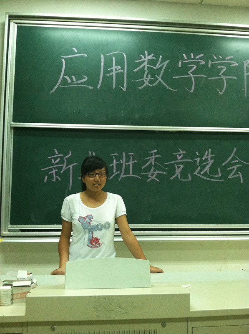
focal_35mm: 35
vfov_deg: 52.7
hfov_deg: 40.6
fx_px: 337
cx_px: 124
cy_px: 167
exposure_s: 1/15
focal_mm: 3.85
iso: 250
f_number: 2.8
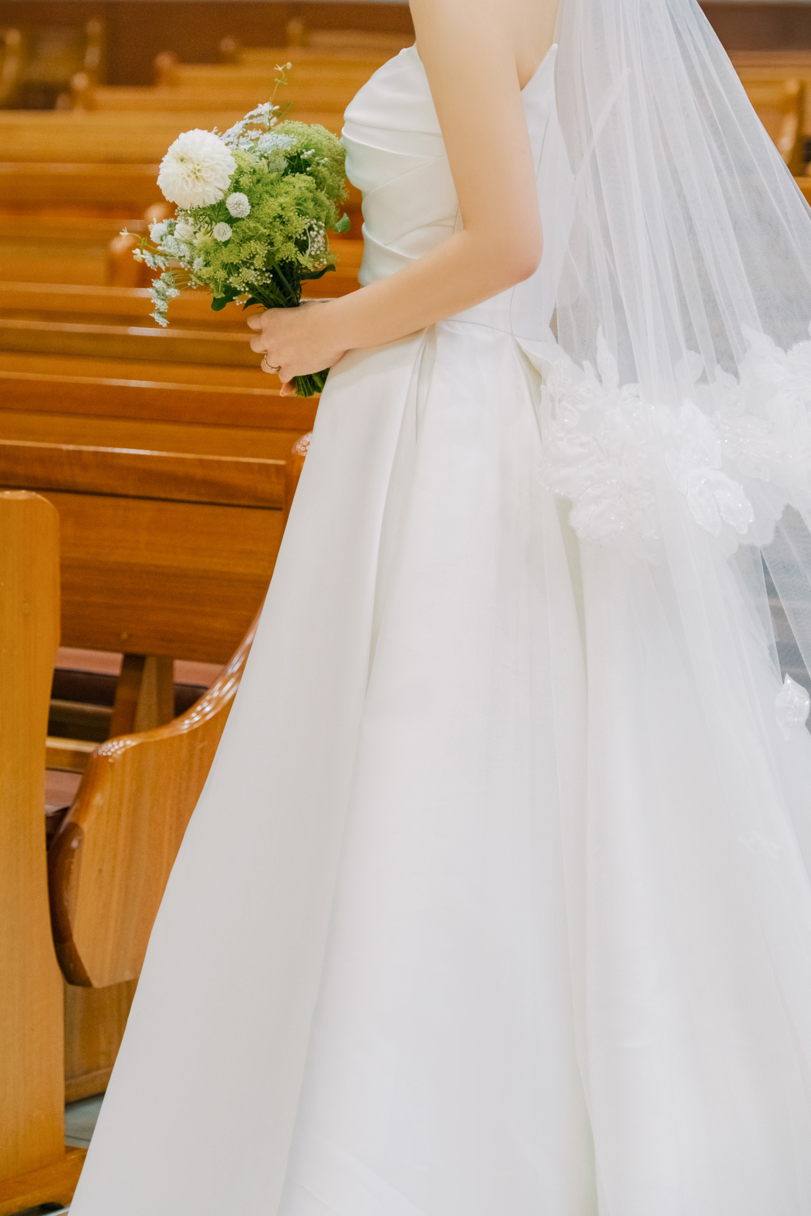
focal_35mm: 121
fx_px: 4088
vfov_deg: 16.9
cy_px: 371
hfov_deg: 11.3
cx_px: 334
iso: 1600
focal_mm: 55
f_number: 2.8
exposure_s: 1/250
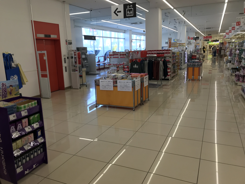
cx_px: 122
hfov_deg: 63.4
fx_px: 198
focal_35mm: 28
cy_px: 92
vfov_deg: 49.7
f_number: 1.8
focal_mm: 3.99
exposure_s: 1/120
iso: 32
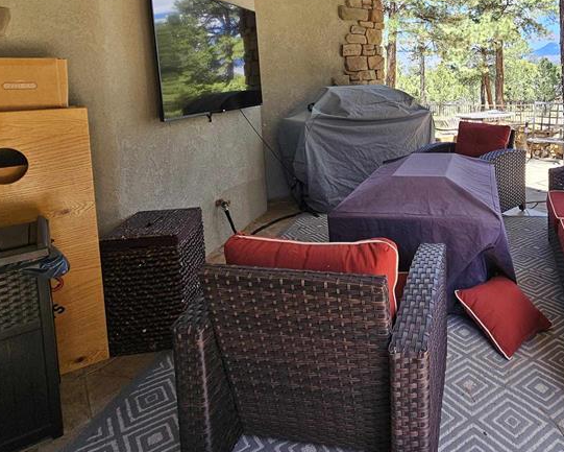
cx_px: 404
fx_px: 401
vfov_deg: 56.2
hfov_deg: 67.0
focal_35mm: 24
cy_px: 118
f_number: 2.2
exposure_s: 1/191
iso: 50
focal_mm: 2.2
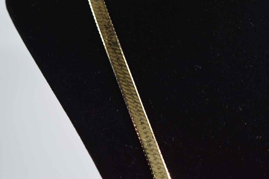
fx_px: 617
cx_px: 134
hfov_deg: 24.6
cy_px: 90
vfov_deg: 16.6
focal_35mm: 82
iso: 400
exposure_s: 1/100
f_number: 5.6
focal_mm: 55
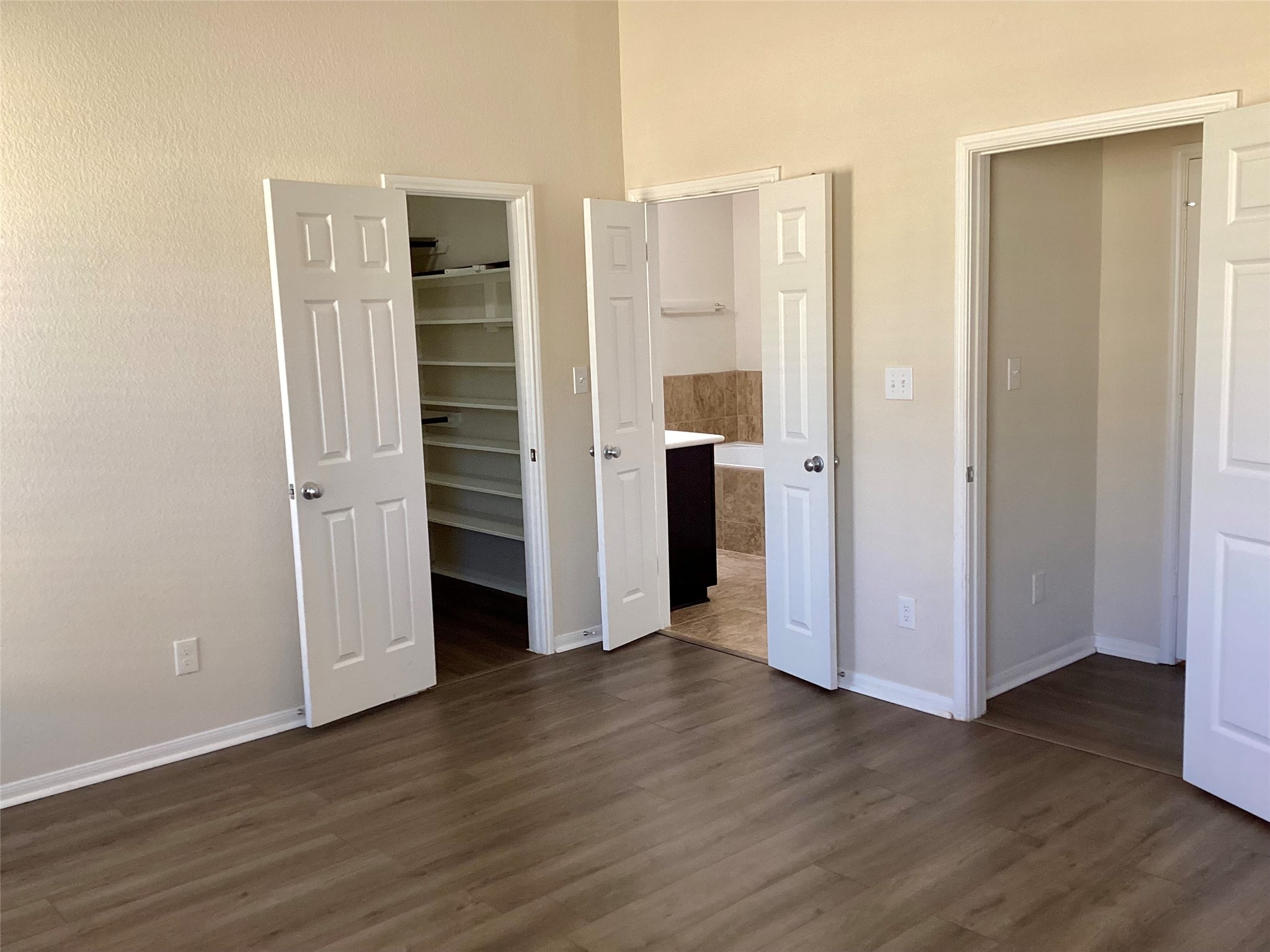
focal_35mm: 31
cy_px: 476
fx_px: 1137
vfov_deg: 45.4
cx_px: 635
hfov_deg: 58.4
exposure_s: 1/60
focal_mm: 3.3
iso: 160
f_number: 2.4
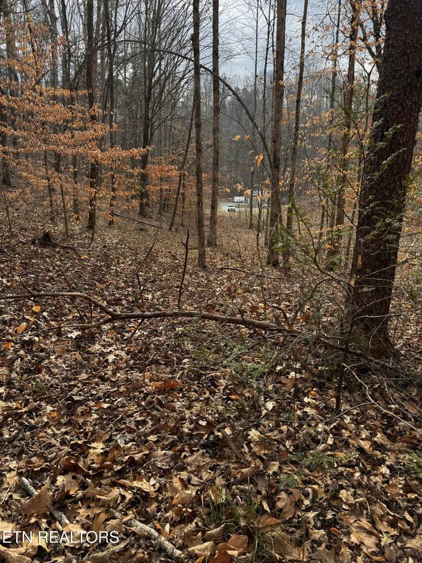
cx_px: 211
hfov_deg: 56.8
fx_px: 390
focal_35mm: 24
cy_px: 282
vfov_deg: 71.6
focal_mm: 6.76
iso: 80
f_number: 1.78
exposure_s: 1/621
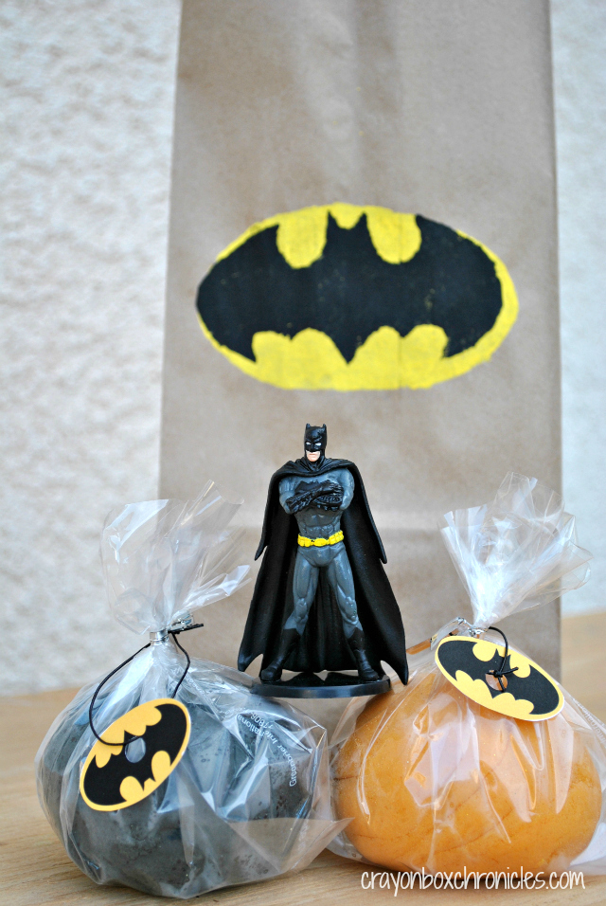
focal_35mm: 66
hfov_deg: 20.7
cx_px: 303
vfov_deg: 30.5
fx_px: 1662
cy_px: 453
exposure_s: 1/125
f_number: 5.3
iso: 200
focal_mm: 44
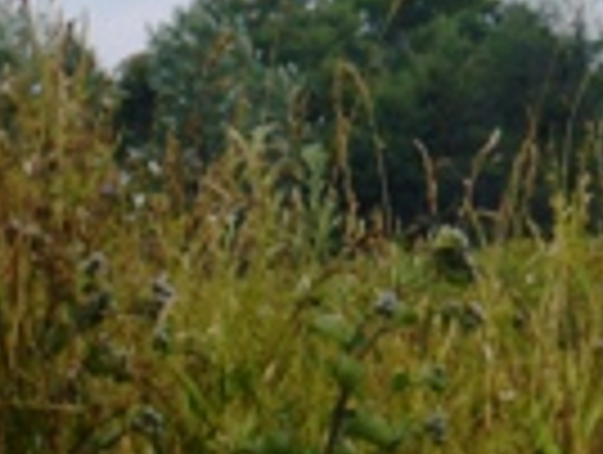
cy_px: -108
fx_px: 8045
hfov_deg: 4.3
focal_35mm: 461
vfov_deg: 3.2
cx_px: 1006
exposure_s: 1/320
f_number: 5
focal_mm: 17.4
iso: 80
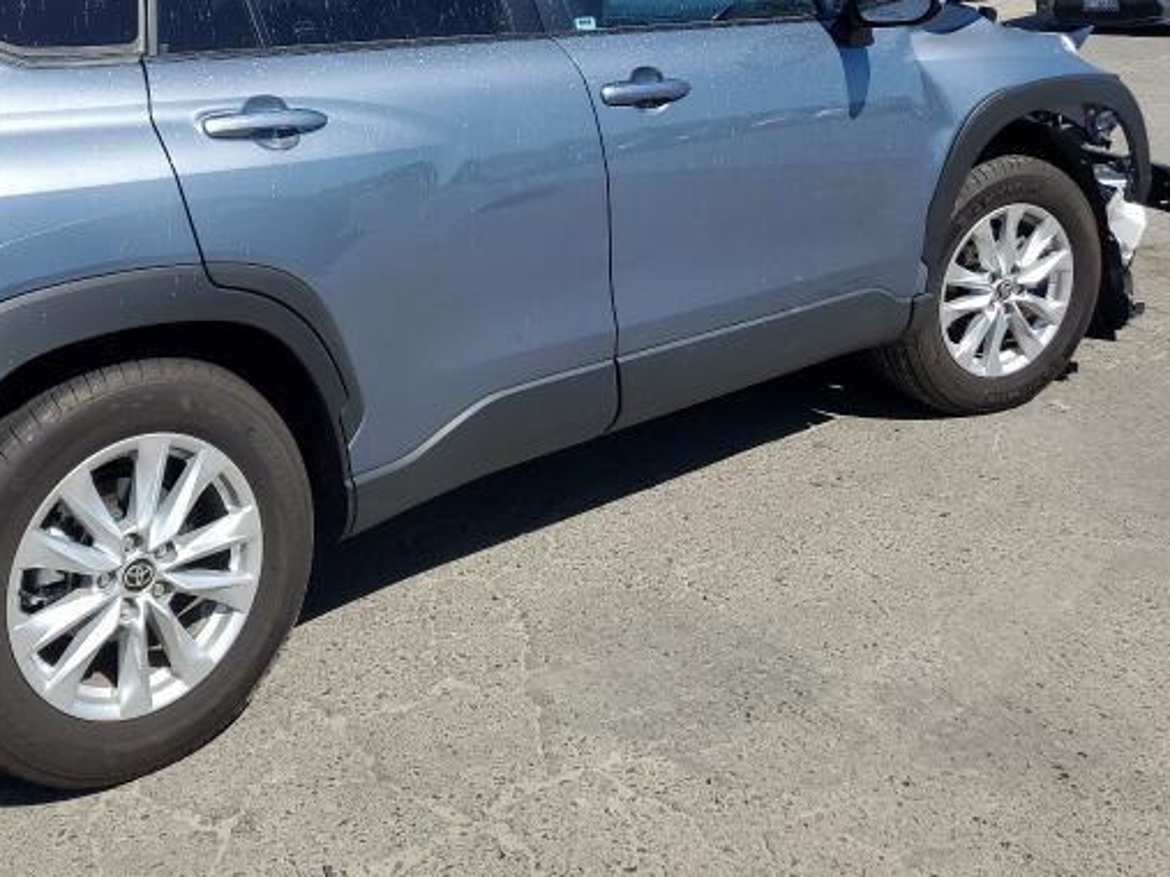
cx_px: 305
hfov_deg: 44.4
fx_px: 1385
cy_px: 210
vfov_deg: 34.3
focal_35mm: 41
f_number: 1.5
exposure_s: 1/3333
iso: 50
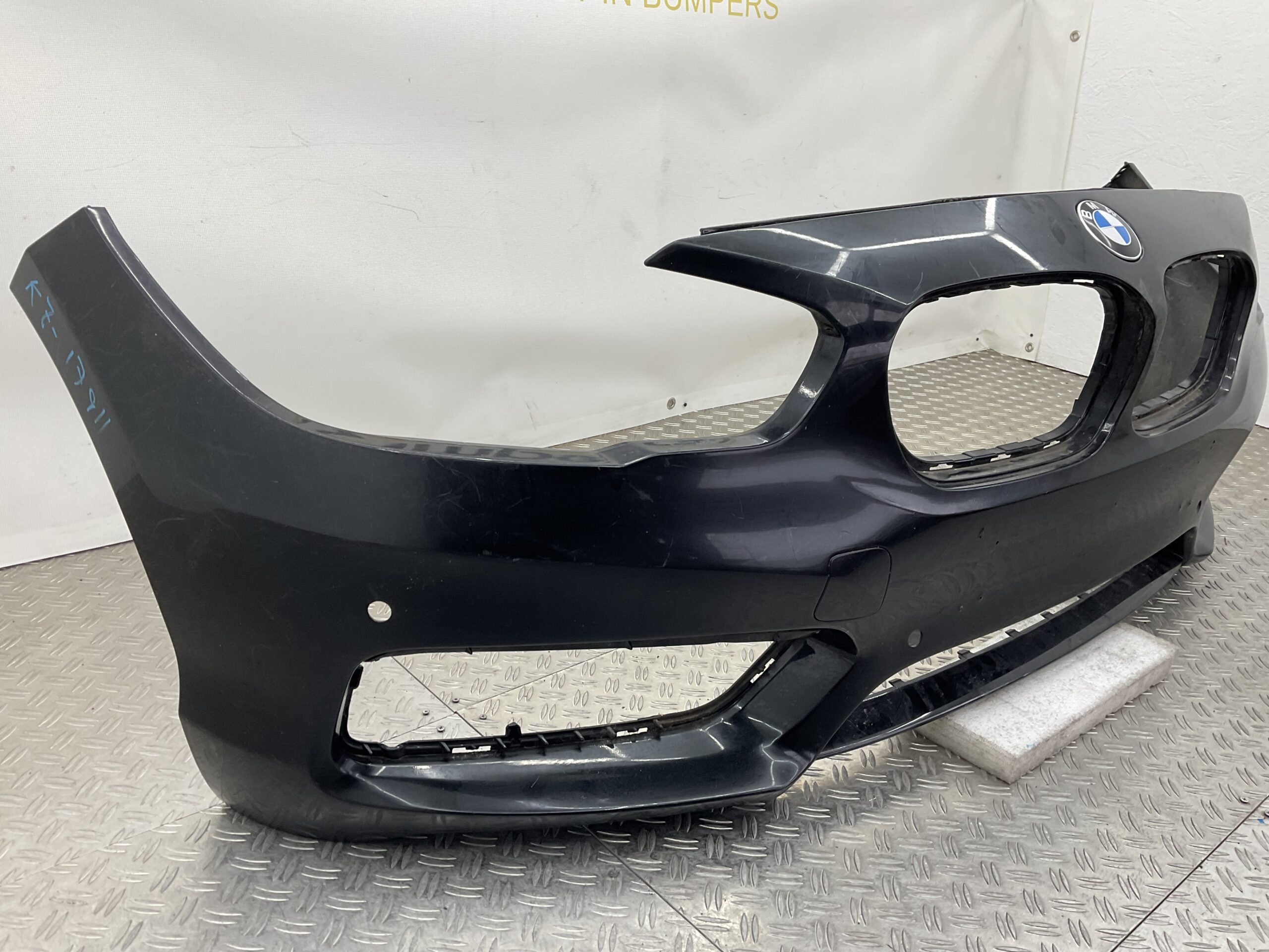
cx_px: 634
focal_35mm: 29
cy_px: 476
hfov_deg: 61.7
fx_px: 1063
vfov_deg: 48.2
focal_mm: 3
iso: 32
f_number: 1.8
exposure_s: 1/100
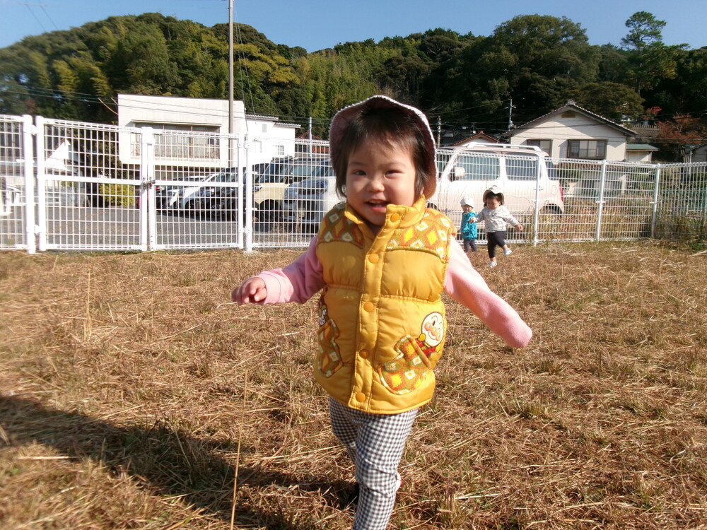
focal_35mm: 28
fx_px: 572
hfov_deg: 63.4
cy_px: 265
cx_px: 354
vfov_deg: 49.7
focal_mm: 5.1
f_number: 3.9
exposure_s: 1/800
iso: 100
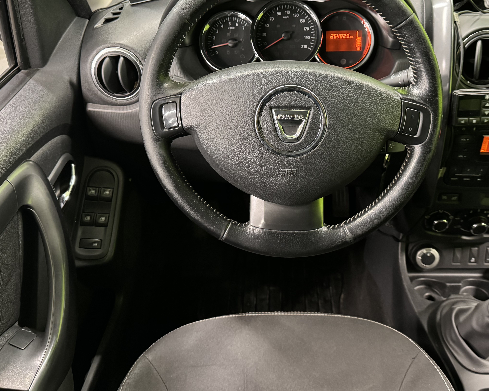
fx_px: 478
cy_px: 162
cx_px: 270
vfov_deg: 44.4
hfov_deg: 54.1
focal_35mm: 33
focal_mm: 6.76
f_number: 1.78
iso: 800
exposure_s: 1/33
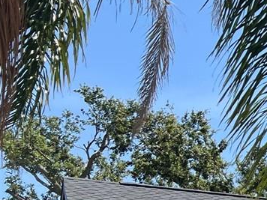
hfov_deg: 13.4
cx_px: 595
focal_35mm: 117
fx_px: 902
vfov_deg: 12.1
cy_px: 297
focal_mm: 5.7
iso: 50
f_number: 1.5
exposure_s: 1/4274
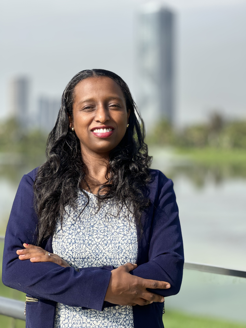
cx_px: 123
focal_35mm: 77
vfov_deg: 25.3
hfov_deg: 19.1
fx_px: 730
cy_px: 164
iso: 25
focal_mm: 9
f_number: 2.8
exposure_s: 1/305
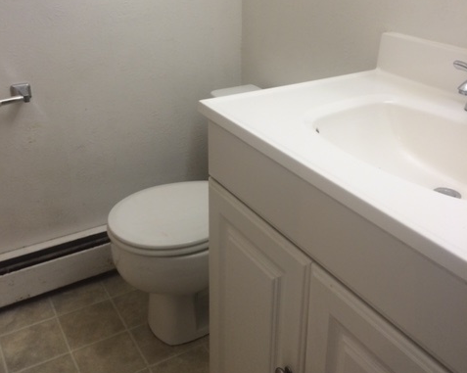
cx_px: 234
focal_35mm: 38
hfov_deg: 48.0
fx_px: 525
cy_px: 136
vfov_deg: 38.8
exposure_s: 1/30
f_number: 2.2
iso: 64
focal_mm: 4.15
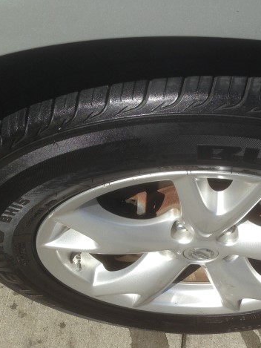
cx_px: 221
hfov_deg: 31.1
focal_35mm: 45
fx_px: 452
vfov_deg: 42.1
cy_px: 177
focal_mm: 4.12
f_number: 2.4
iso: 50
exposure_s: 1/1232
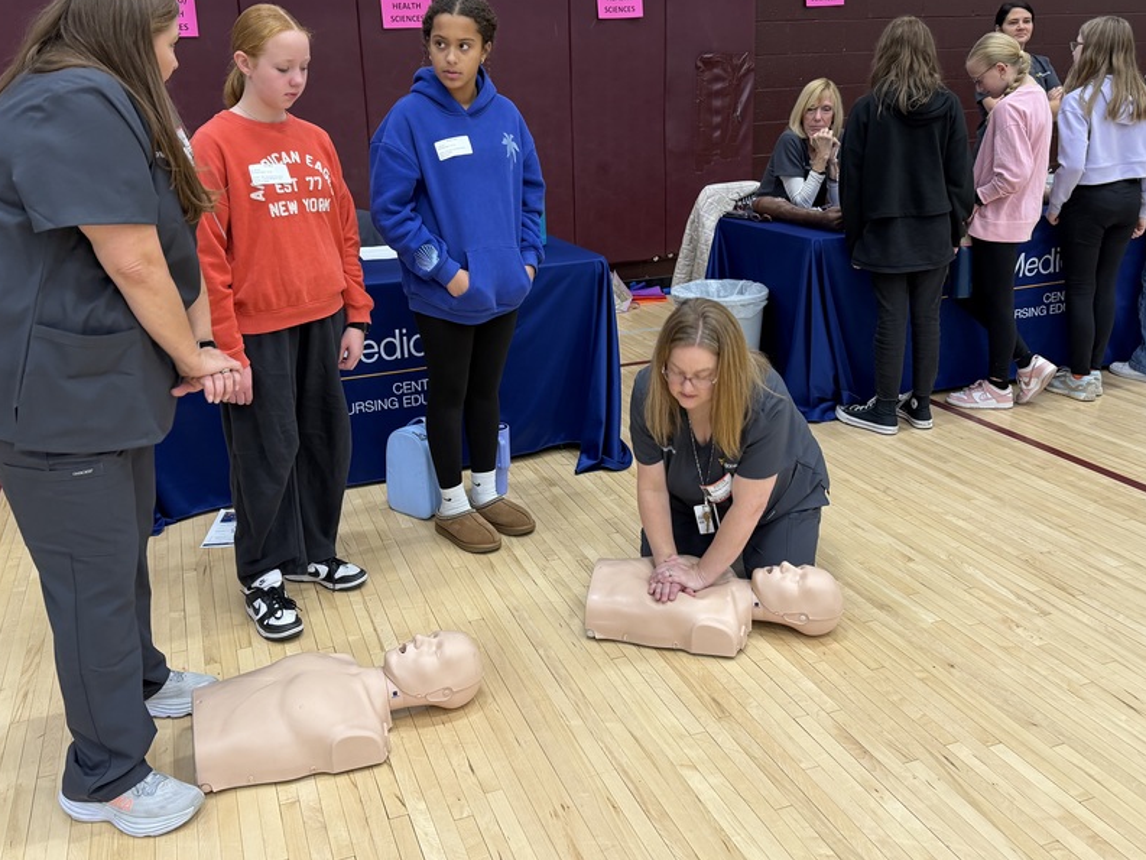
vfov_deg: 45.2
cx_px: 535
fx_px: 1026
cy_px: 351
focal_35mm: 31
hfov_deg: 58.3
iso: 200
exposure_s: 1/121
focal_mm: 6.76
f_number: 1.78
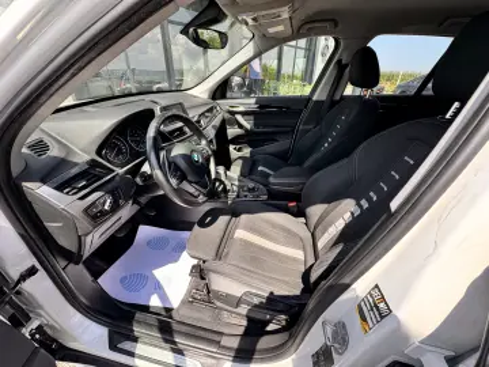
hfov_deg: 102.1
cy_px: 184
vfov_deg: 85.7
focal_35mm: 14
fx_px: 198
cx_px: 244
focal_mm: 2.22
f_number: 2.2
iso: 40
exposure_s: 1/172
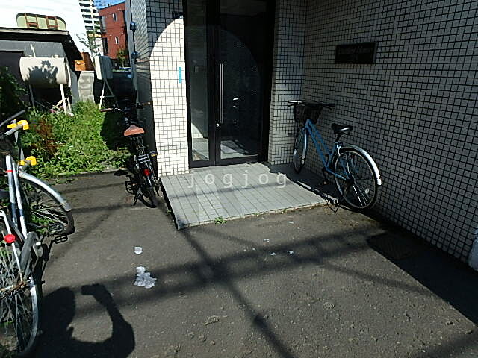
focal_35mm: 21
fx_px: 290
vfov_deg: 63.4
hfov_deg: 79.0
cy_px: 179
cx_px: 239
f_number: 6
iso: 125
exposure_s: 1/500
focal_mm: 3.7
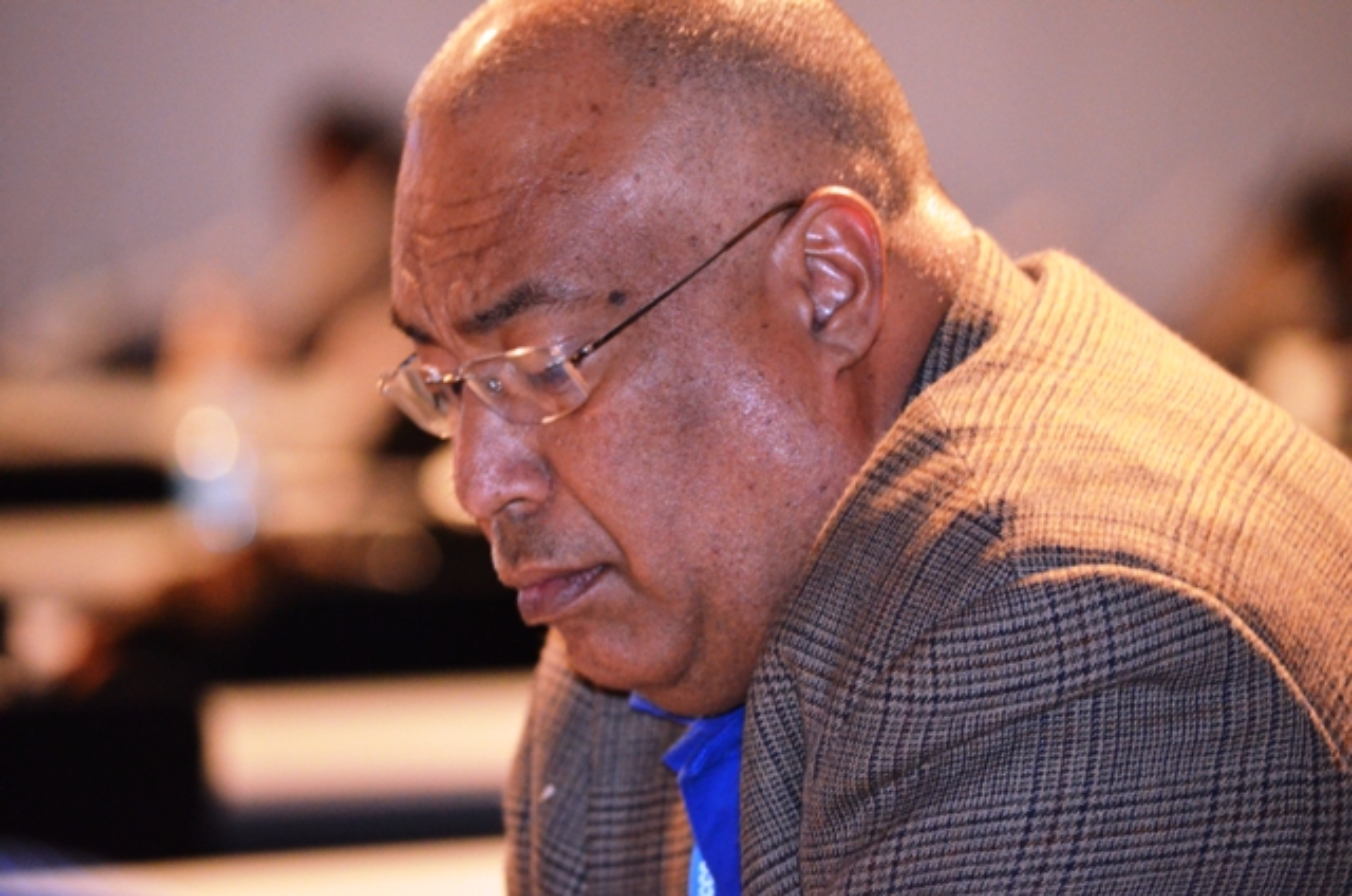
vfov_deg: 4.6
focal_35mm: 300
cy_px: 448
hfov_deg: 6.9
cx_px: 676
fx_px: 11244
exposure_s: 1/60
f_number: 5
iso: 3200
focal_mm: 200
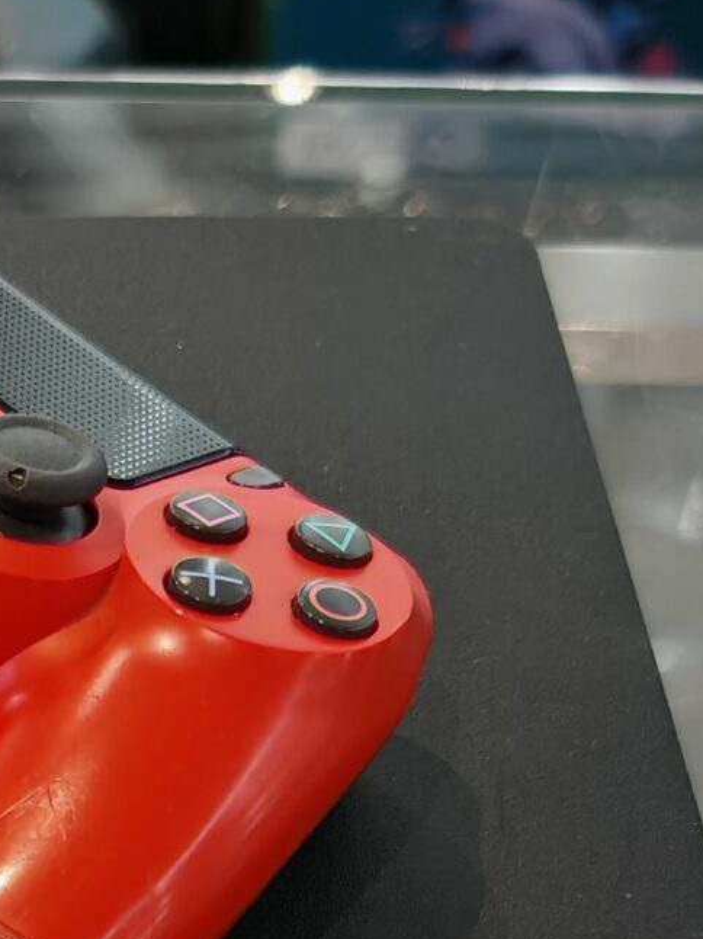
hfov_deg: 13.3
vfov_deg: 17.8
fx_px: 2899
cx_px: -219
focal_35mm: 107
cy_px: 1029
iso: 160
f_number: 1.4
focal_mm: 6.83
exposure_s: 1/100
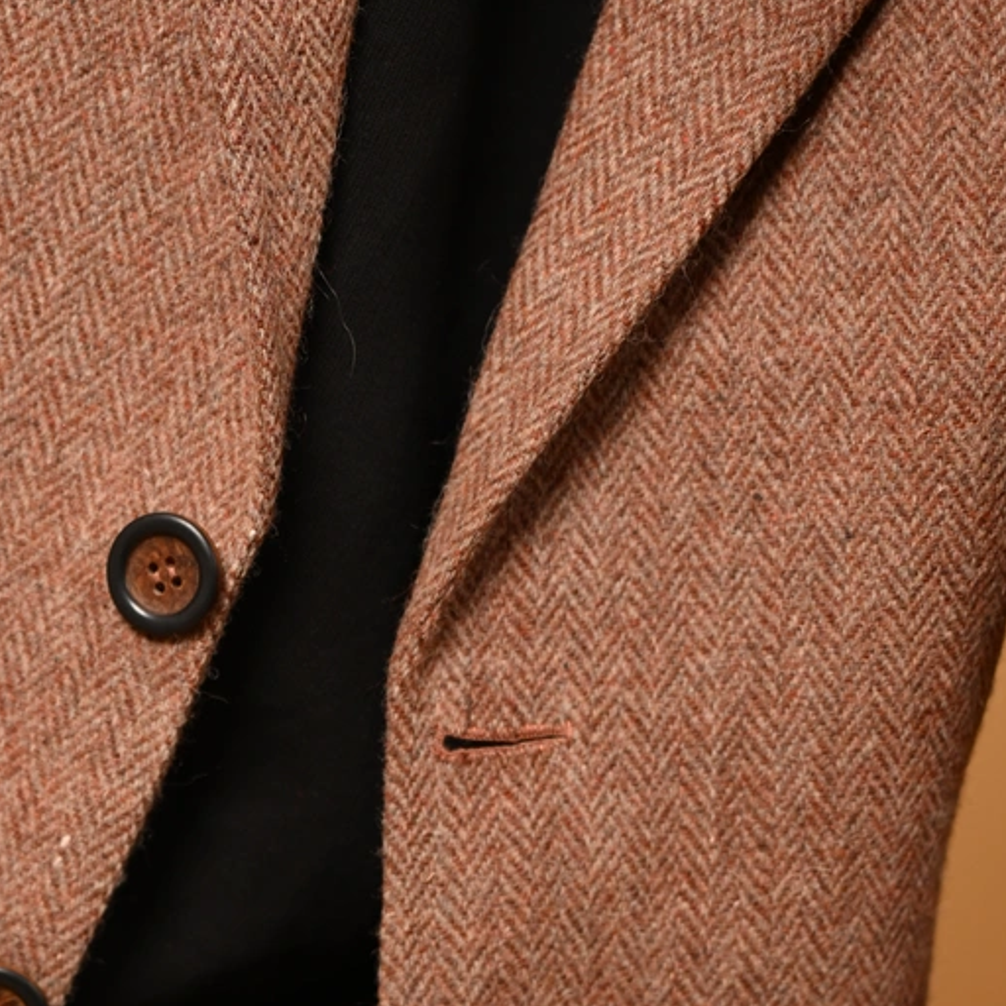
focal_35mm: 137
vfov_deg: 12.5
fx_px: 4505
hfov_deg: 12.6
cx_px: -55
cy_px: 1161
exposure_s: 1/1000
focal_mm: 50
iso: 160
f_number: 2.2
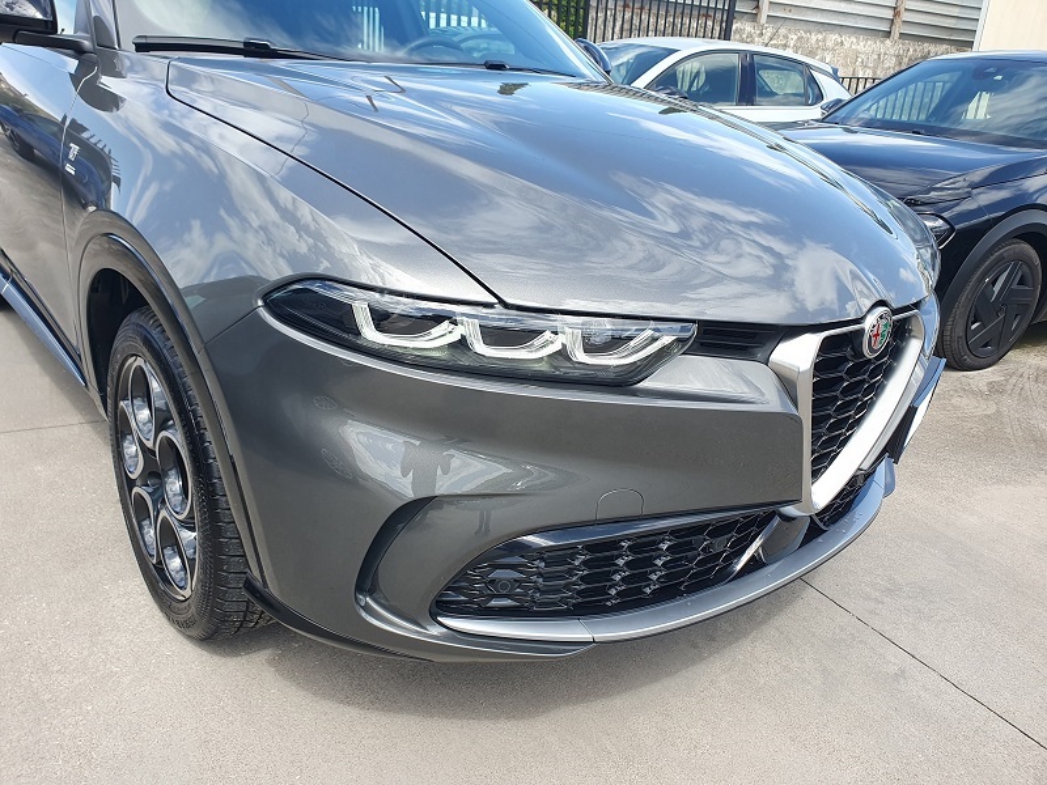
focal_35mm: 26
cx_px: 524
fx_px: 786
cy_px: 392
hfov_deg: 67.3
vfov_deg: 53.1
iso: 50
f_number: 2.4
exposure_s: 1/483
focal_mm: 4.32
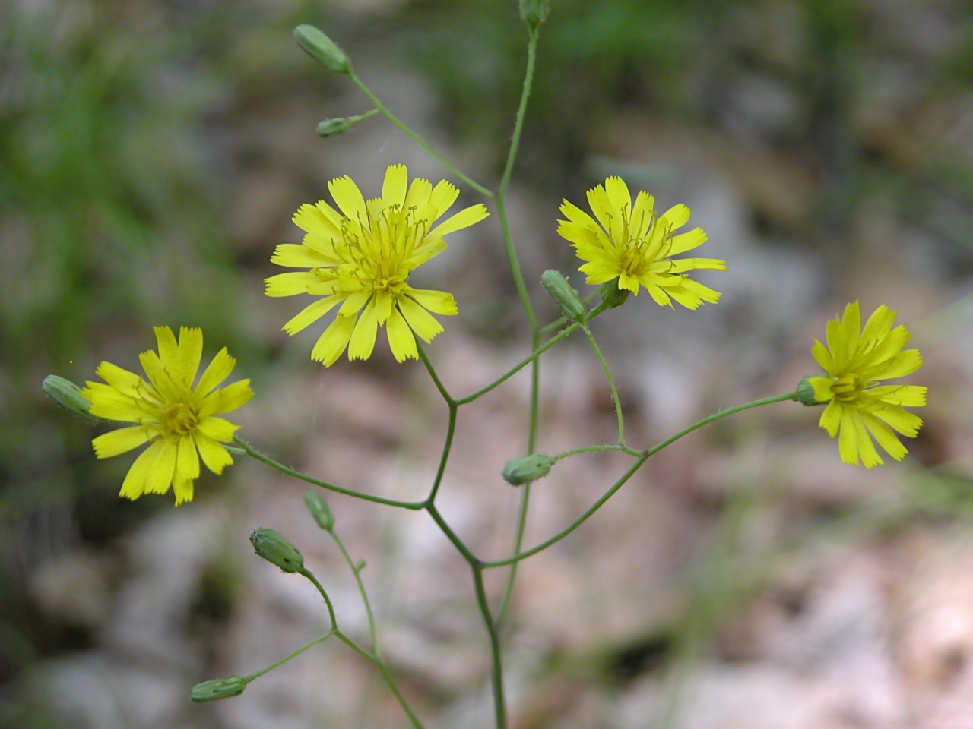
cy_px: 364
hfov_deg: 13.3
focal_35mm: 148
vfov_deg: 10.0
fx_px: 4160
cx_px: 486
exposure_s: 1/91.4
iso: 100
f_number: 3.9
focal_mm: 37.7
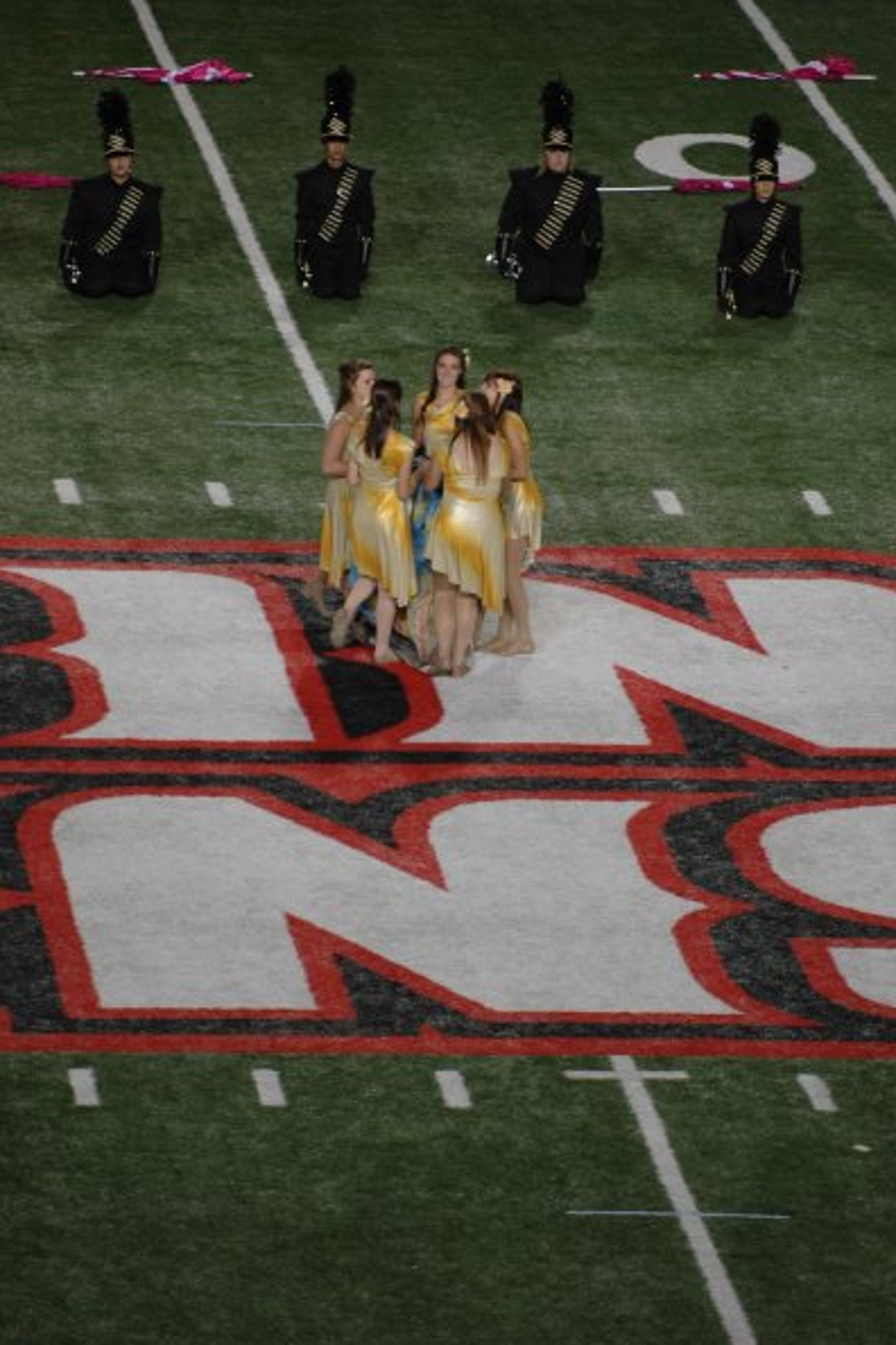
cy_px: 675
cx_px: 447
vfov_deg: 6.8
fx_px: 11311
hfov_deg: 4.5
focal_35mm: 303
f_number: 2.8
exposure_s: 1/100
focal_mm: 200
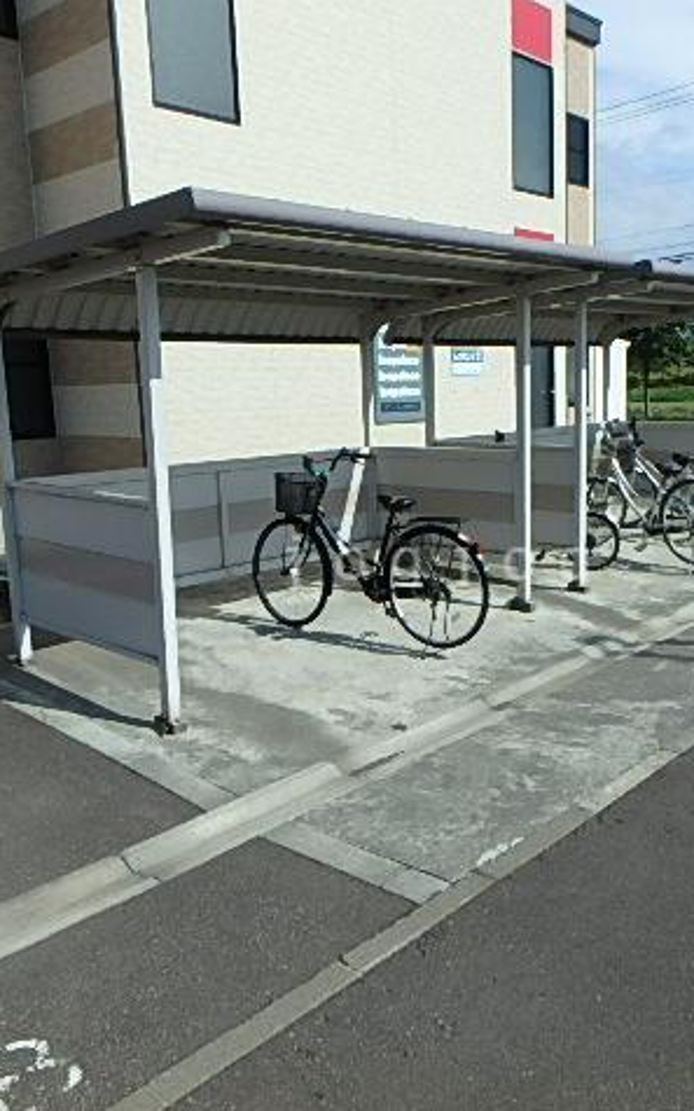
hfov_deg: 41.5
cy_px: 559
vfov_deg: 62.9
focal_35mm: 30
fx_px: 908
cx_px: 442
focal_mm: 3.7
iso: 125
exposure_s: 1/640
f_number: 6
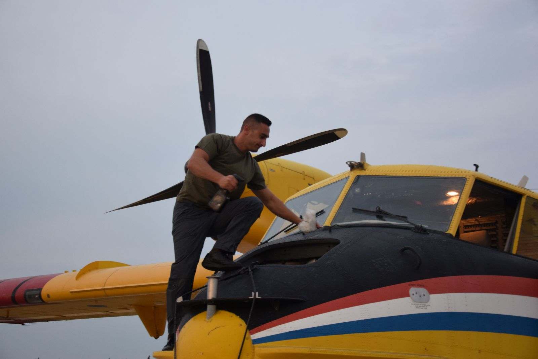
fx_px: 785
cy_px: 180
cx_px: 269
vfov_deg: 25.8
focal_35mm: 52
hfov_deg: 37.8
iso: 1000
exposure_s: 1/60
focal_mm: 35
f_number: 4.5
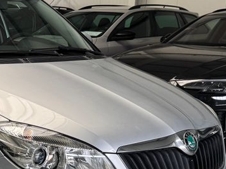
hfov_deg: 26.4
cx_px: -9
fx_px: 450
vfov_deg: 21.3
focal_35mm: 69
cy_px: 103
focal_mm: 6.76
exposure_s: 1/90
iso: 200
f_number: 1.78
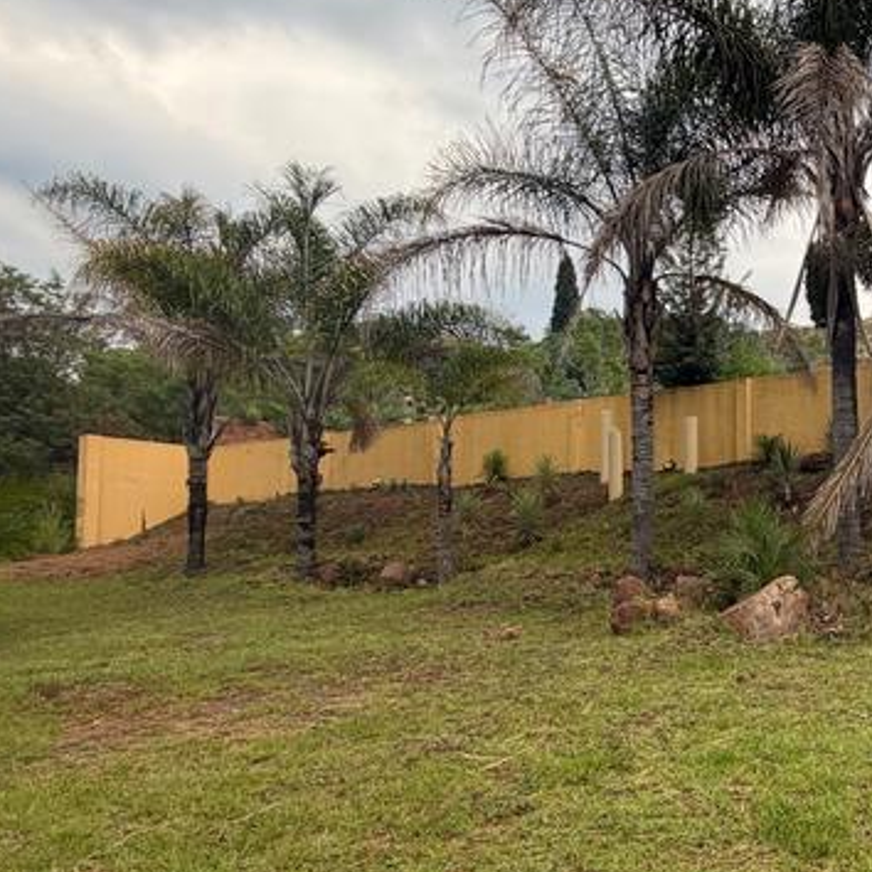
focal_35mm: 28
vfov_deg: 57.0
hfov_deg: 47.3
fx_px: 798
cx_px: 877
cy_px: 505
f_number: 2.2
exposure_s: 1/323
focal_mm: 2.22
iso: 50
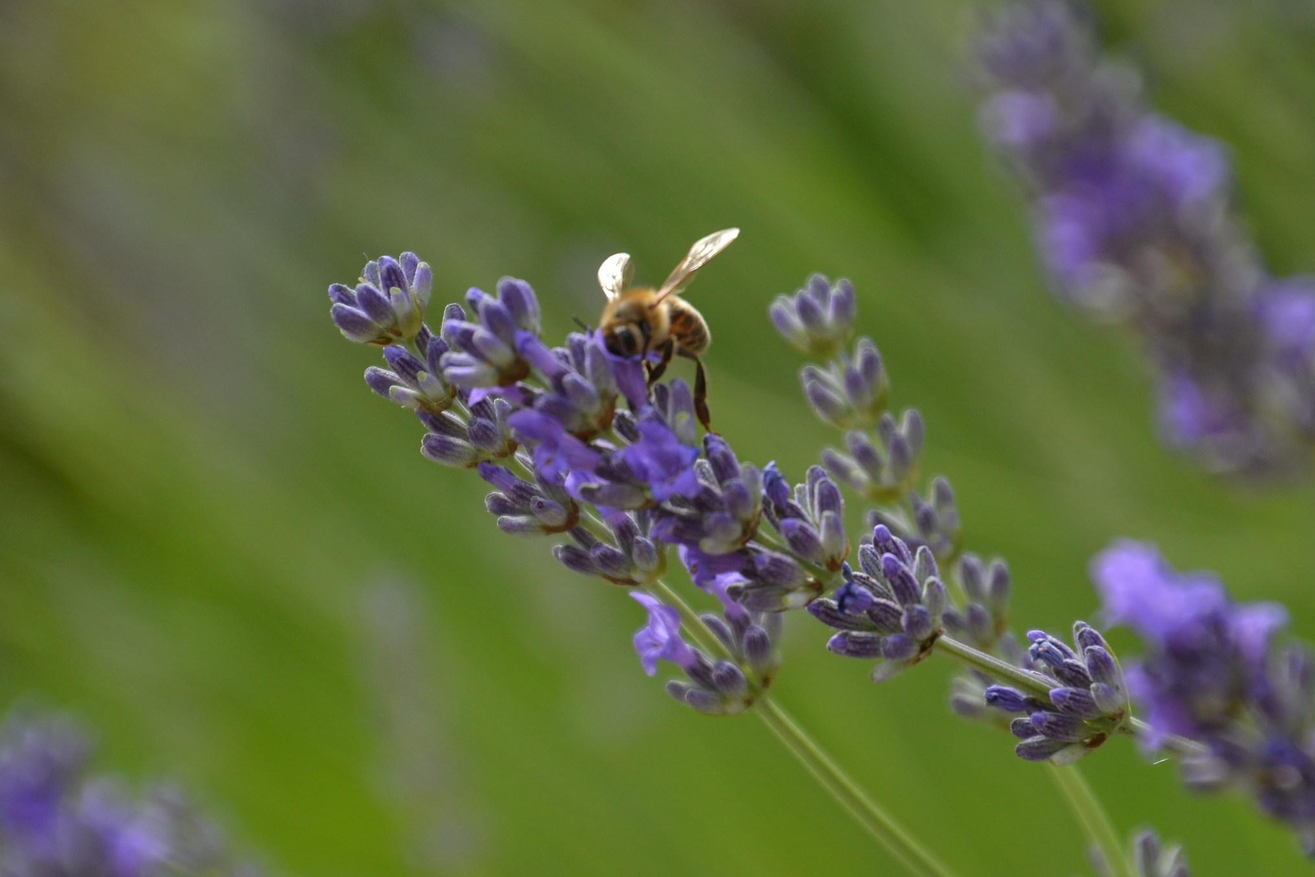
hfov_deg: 3.9
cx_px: 652
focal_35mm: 531
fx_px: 19395
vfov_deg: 2.6
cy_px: 433
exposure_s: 1/500
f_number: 6.3
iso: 400
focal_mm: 300
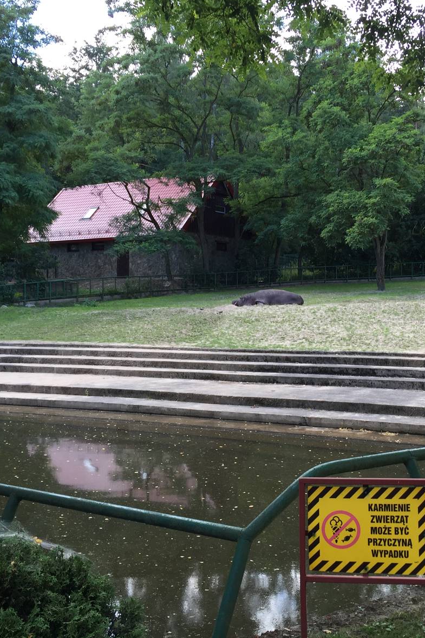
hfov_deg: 32.2
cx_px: 308
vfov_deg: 47.4
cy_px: 314
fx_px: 726
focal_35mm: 41
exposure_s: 1/120
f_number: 2.2
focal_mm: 4.15
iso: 32
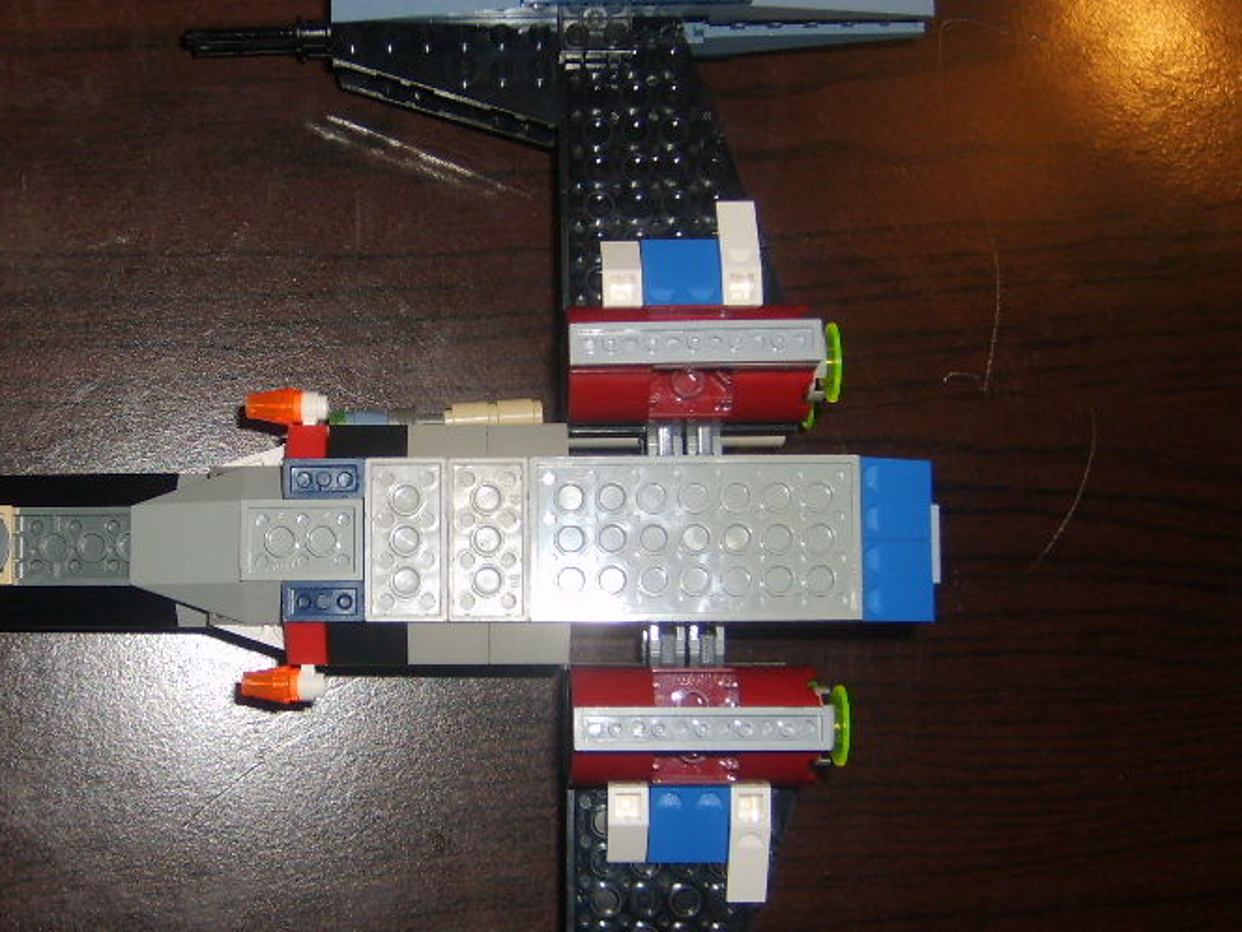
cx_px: 368
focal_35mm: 54
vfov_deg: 27.0
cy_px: 483
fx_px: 1937
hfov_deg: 35.0
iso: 100
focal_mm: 5.8
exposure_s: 1/45
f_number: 2.8
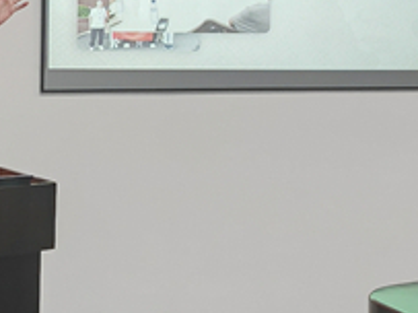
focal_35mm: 148
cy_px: 43
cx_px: 276
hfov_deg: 13.3
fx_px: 1786
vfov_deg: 10.0
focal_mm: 6.12
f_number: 1.9
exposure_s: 1/100
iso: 320
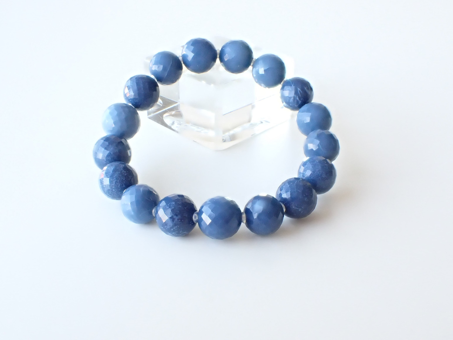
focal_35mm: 30
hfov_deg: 60.0
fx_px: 393
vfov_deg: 46.8
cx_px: 226
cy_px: 170
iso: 400
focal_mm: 5.4
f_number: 3.2
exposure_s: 1/125
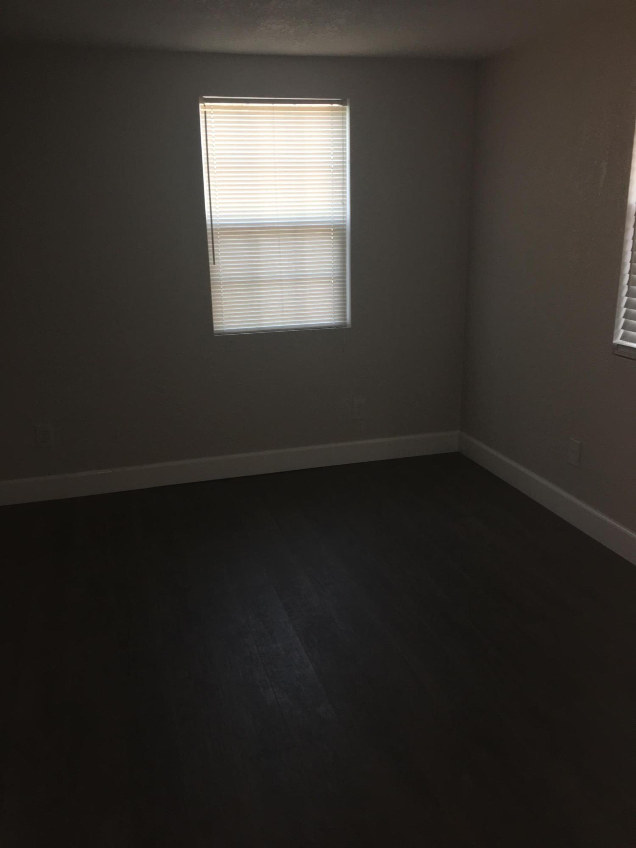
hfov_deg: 48.2
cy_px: 424
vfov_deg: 61.7
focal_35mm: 29
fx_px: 710
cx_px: 318
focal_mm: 4.15
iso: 32
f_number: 2.2
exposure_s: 1/30
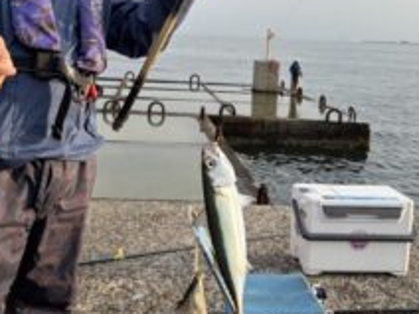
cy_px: 83
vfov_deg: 29.3
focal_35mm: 49
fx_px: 593
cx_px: 176
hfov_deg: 38.8
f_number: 1.6
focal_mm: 5.96
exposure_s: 1/1484
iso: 50
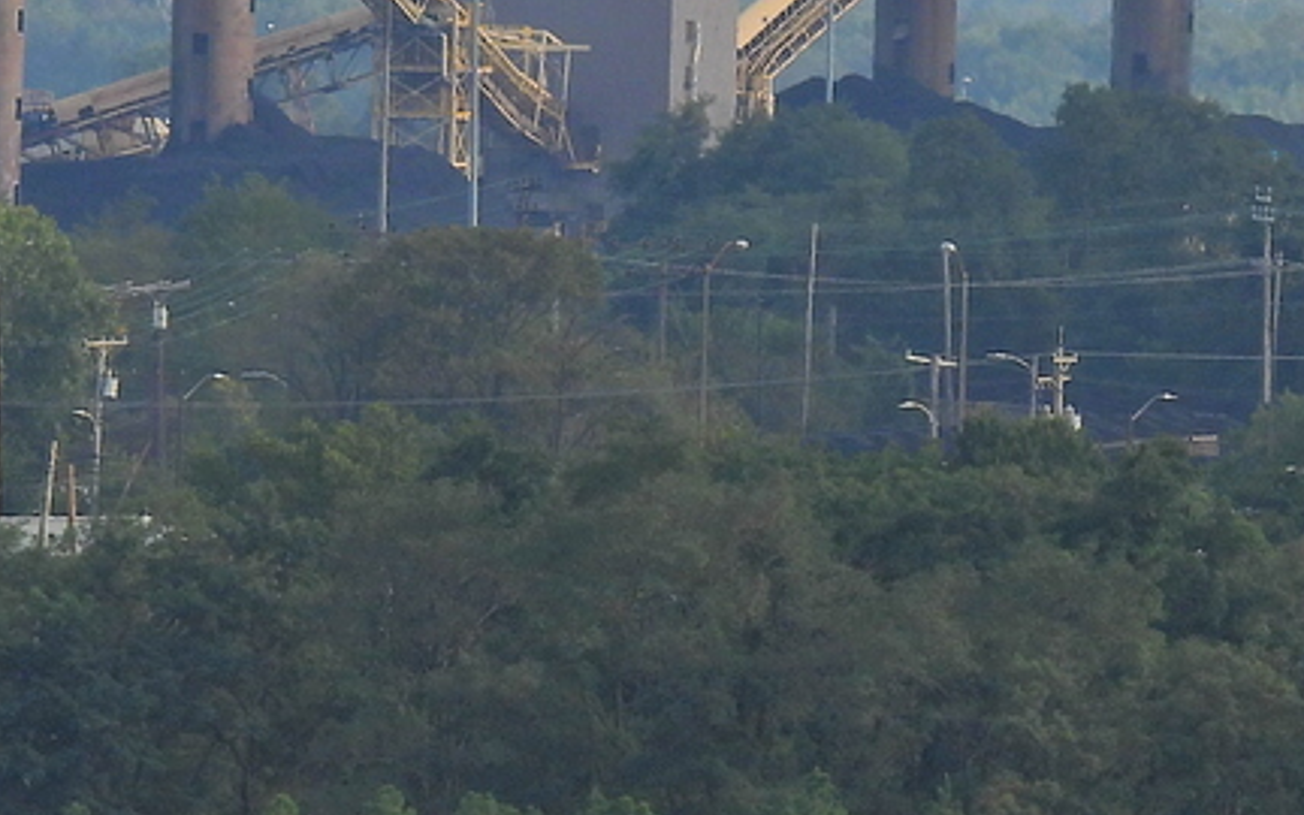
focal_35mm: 2043
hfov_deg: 1.0
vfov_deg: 0.6
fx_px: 72605
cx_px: 220
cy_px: 389
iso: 110
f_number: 5.6
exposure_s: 1/500
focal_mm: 116
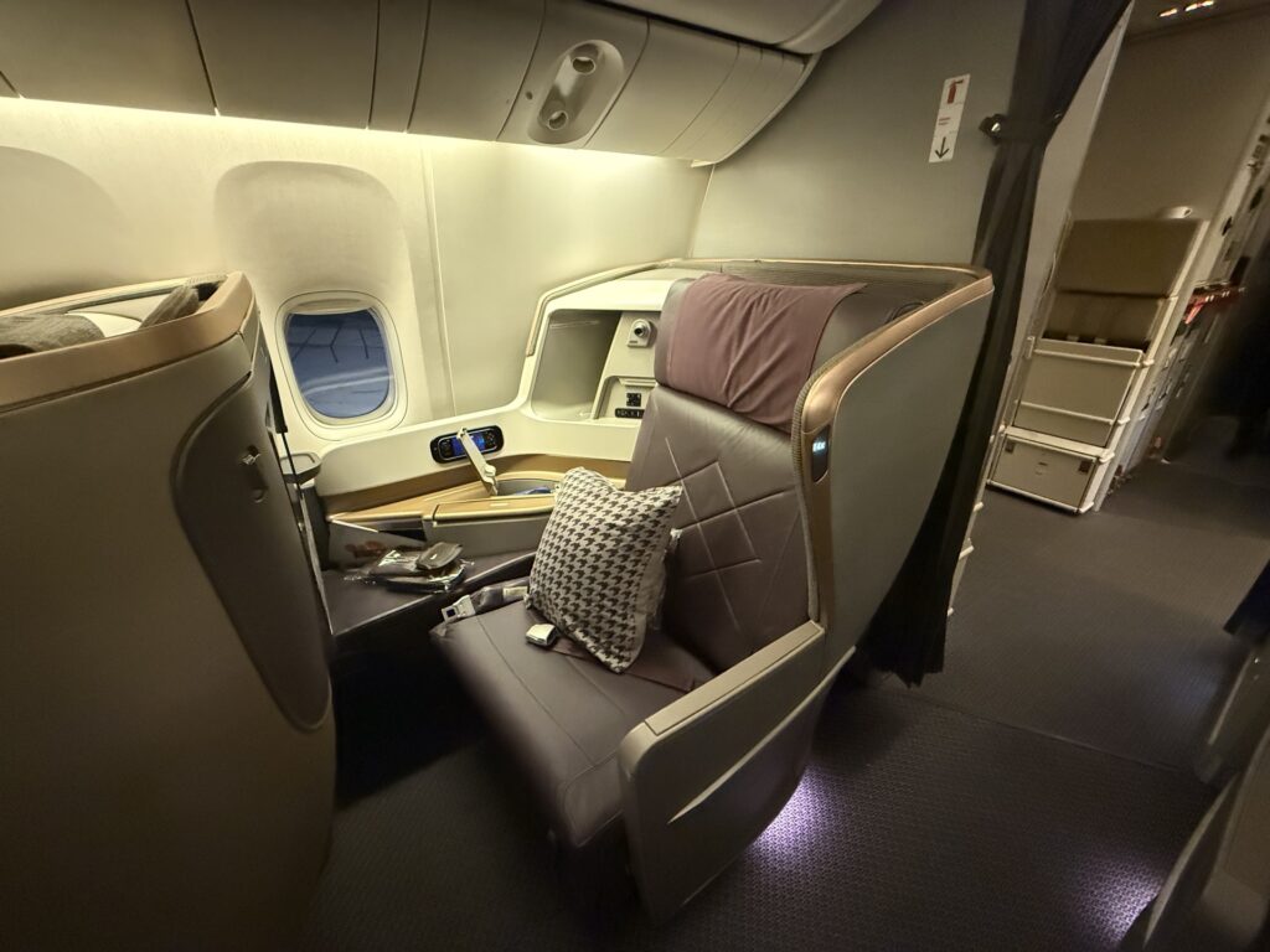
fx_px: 514
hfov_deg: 102.1
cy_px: 476
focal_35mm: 14
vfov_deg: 85.7
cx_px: 635
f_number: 2.2
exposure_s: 1/50
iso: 1250
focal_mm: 2.22
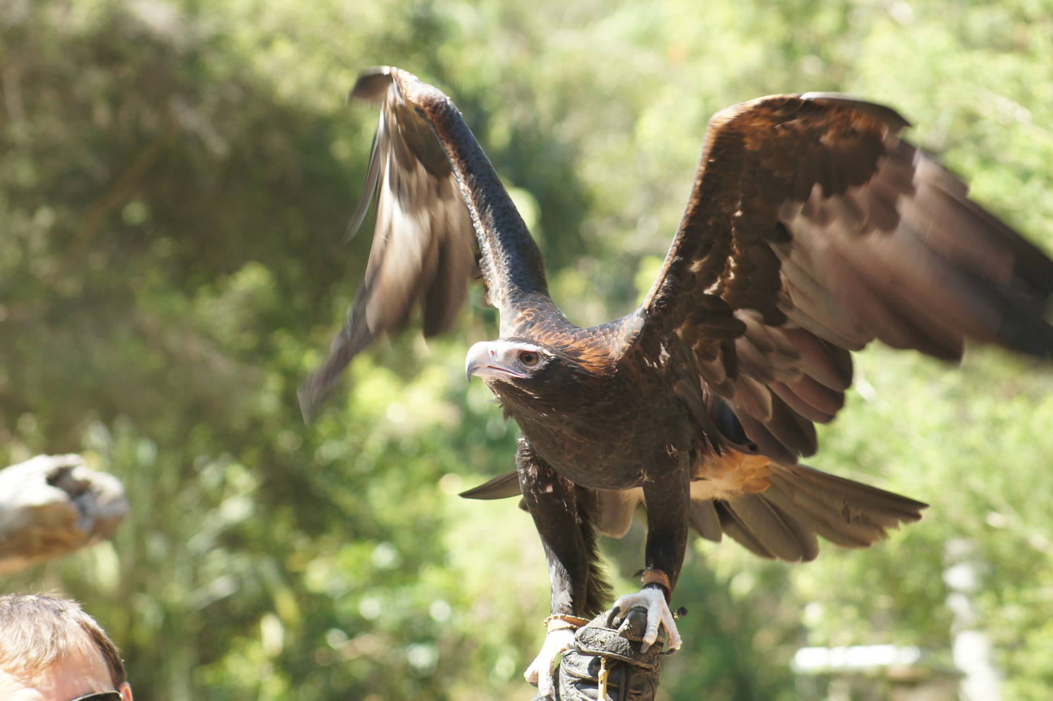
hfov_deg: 9.2
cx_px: 526
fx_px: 6578
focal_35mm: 225
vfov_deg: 6.1
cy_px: 350
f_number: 5.6
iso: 400
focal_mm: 150
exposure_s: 1/160
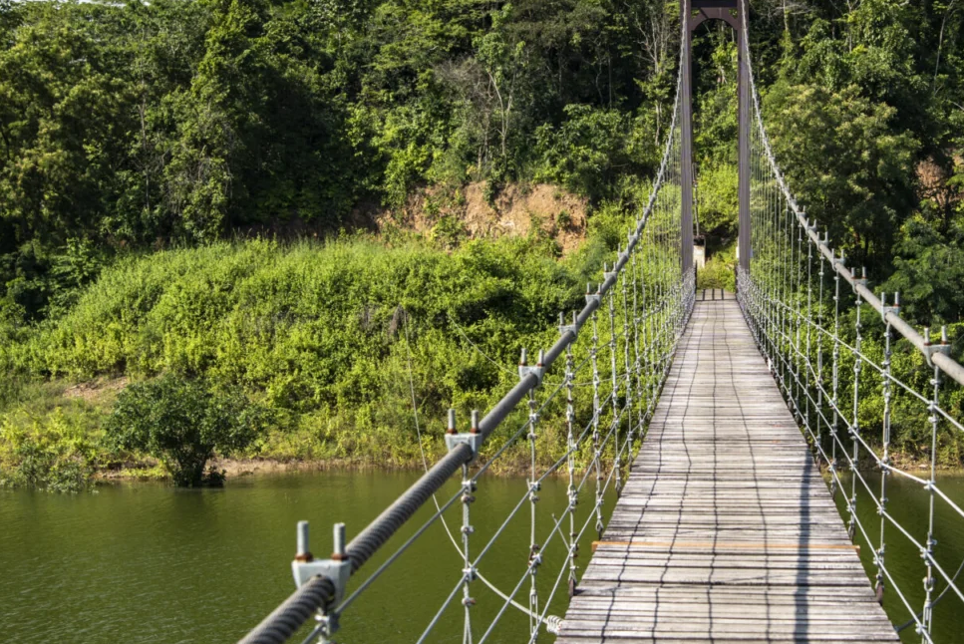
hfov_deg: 27.7
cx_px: 701
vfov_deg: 18.9
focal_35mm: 72
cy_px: 277
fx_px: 1929
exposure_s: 1/800
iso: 100
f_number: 4.5
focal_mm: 34
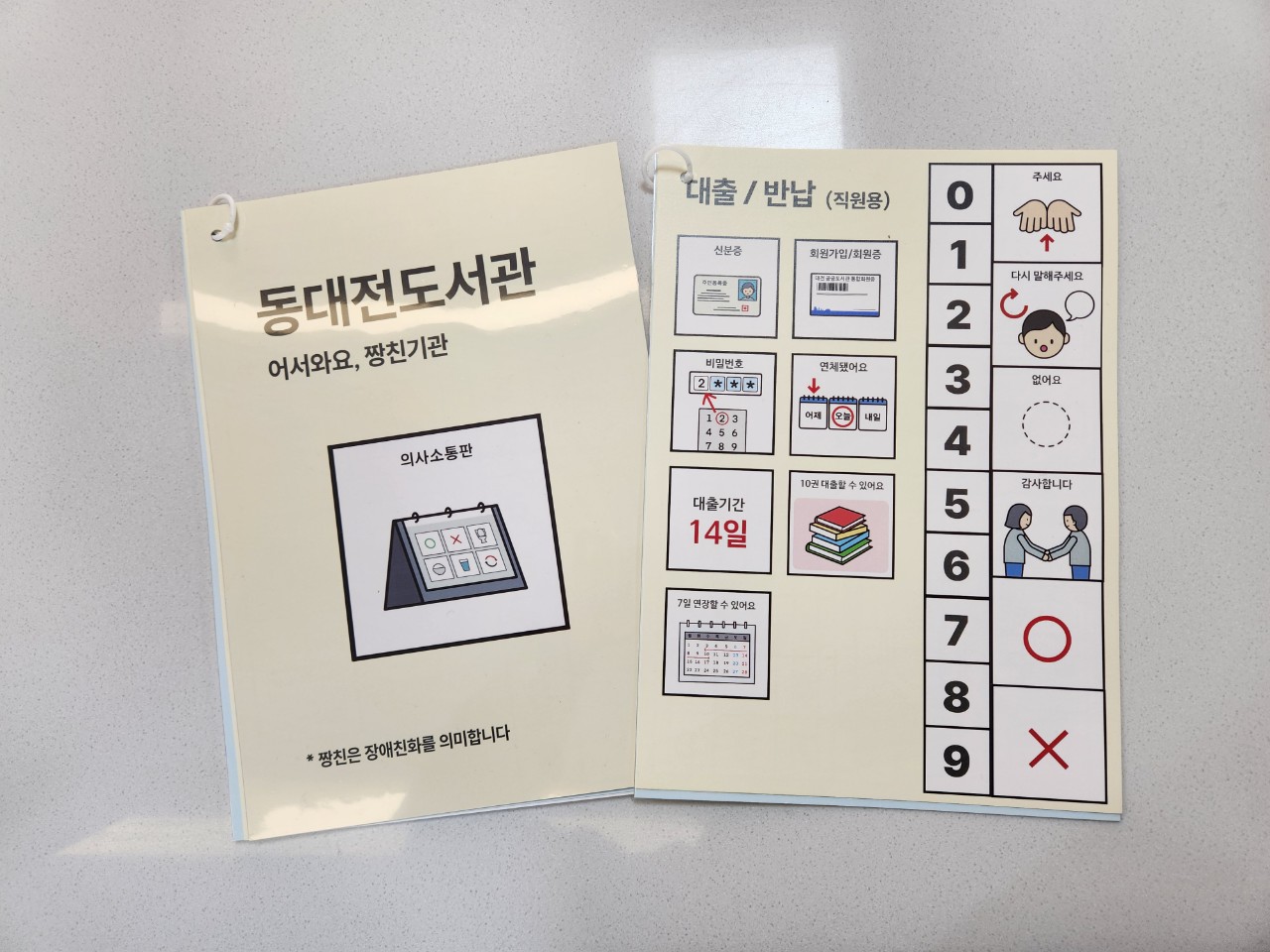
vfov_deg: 58.9
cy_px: 476
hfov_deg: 73.9
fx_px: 844
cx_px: 635
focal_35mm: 23
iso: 50
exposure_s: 1/120
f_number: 1.8
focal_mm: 5.4
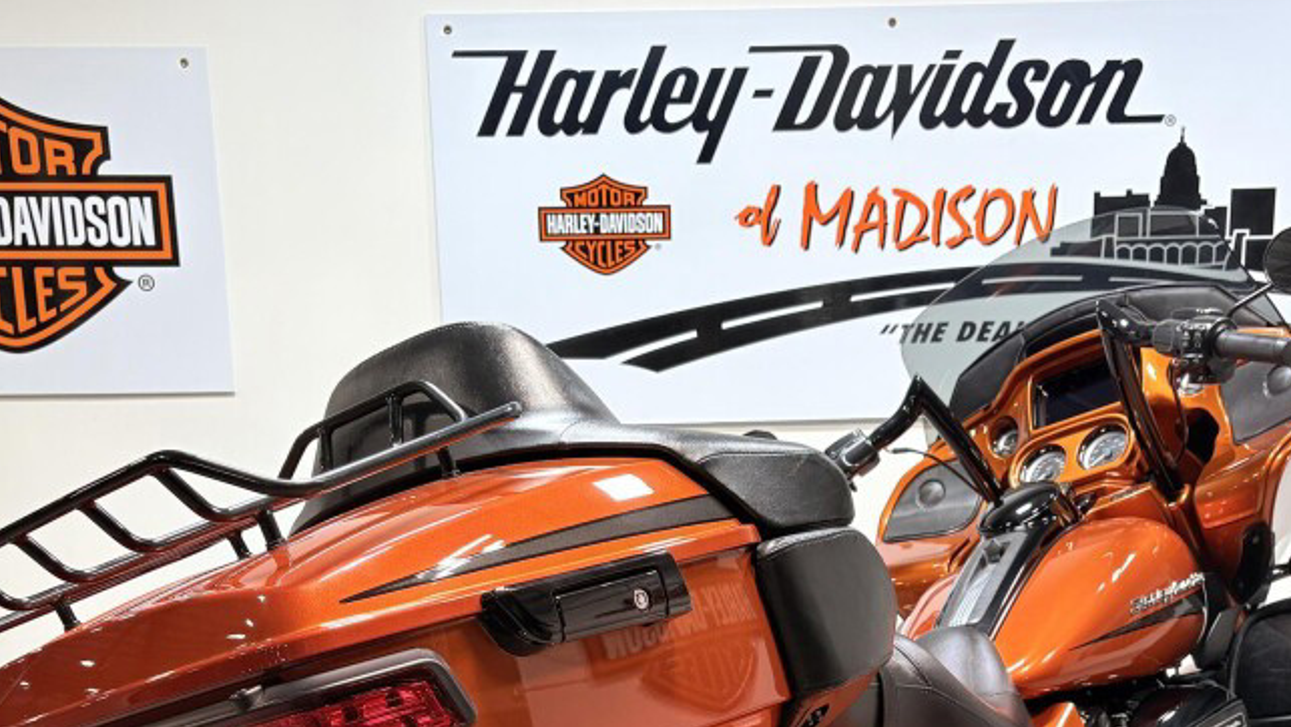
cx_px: 718
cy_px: 771
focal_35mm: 47
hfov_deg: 43.6
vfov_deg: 24.0
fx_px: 1609
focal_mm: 5.96
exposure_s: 1/120
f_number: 1.6
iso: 64
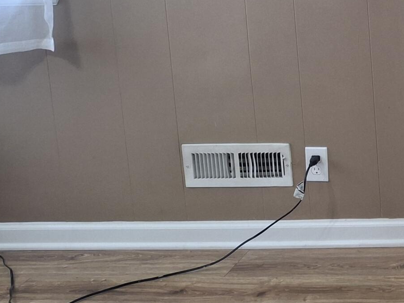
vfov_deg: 16.9
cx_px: 656
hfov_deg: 19.5
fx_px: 969
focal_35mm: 83
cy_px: -74
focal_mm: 4.69
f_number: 1.8
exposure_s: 1/50
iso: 160
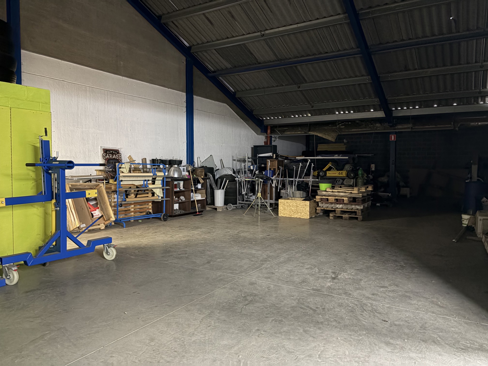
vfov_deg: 53.1
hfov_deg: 67.3
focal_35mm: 26
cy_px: 183
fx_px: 367
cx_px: 244
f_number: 1.6
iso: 1000
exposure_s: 1/20
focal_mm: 5.96
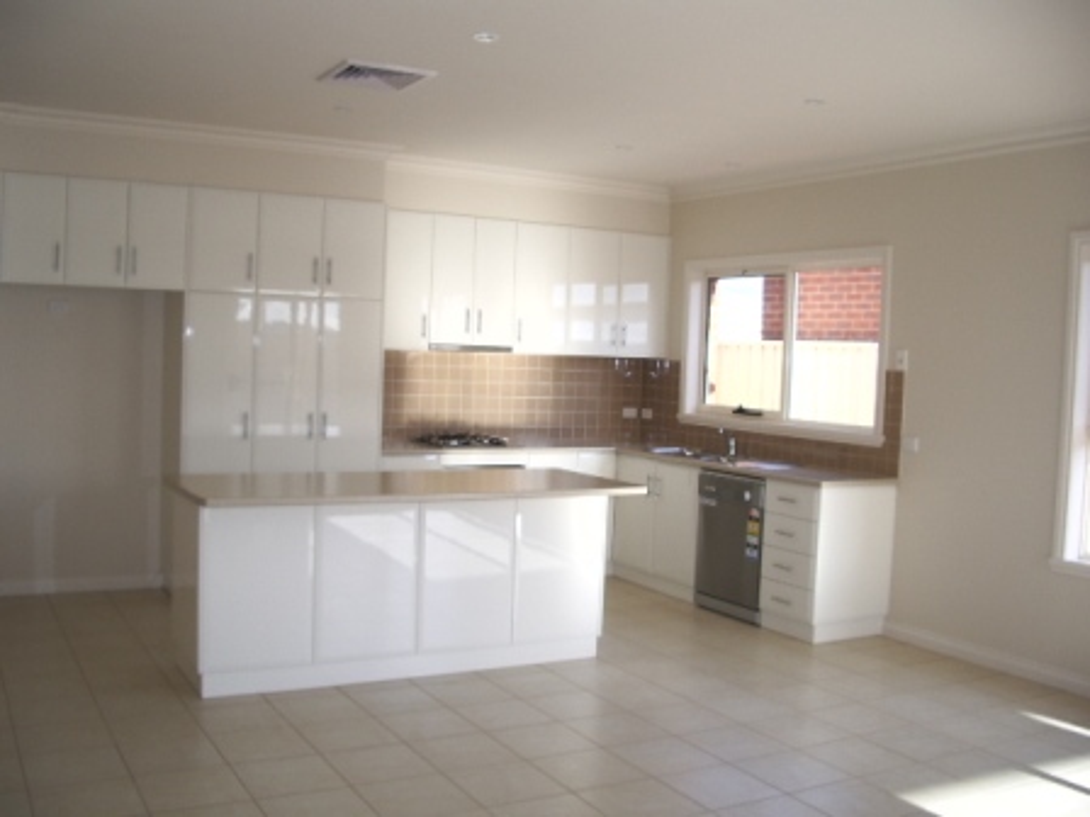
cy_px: 408
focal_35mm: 35
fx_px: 1102
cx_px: 545
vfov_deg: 40.7
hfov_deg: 52.6
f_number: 2.6
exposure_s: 1/100
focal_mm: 5.8
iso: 50
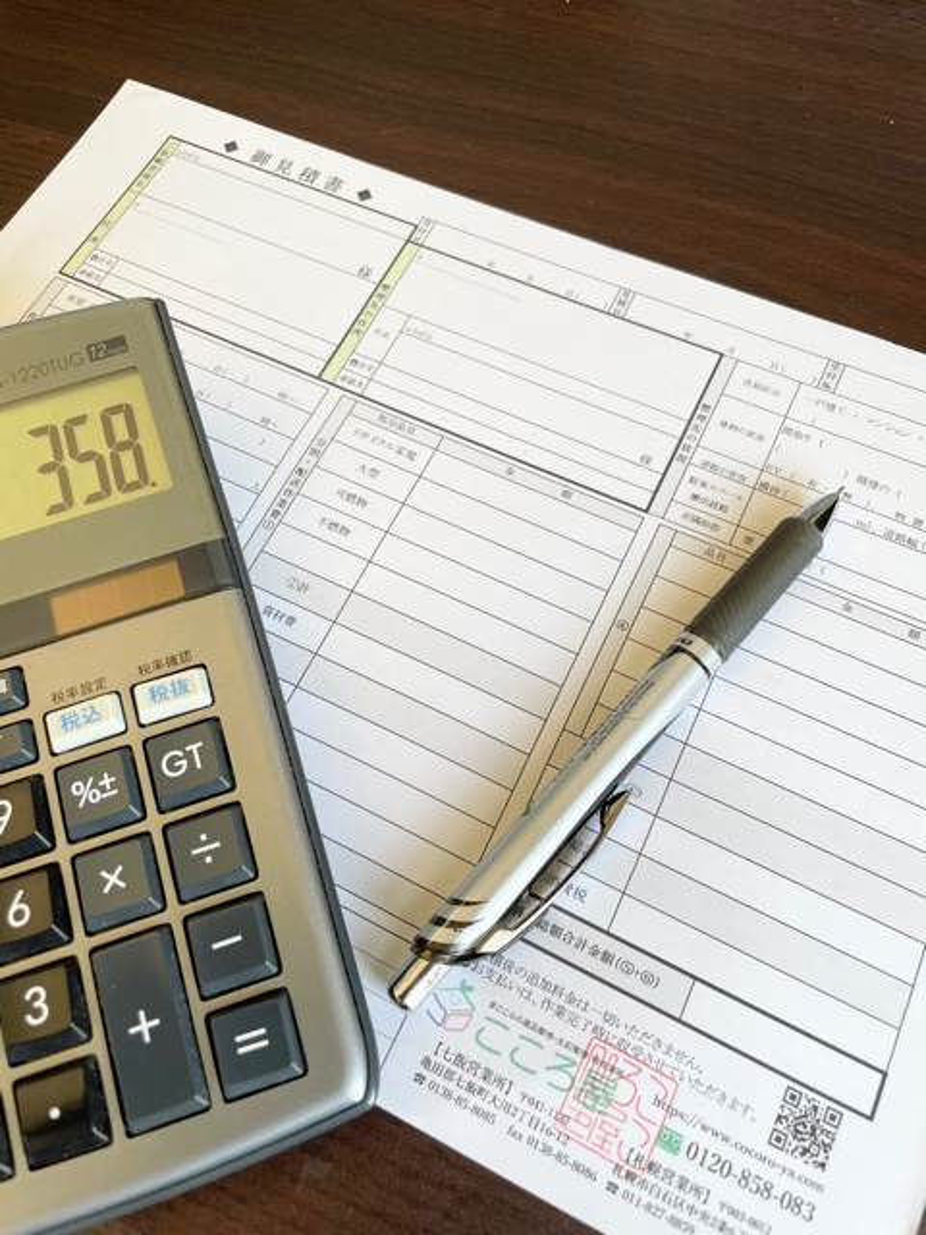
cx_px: 463
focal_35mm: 26
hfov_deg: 53.1
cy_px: 618
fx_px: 927
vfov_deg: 67.3
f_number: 1.6
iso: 80
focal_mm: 4.2
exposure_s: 1/121
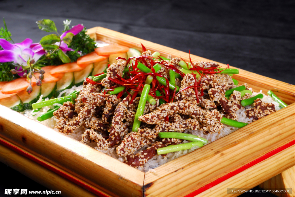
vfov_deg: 15.2
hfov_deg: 22.6
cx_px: 148
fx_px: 738
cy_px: 98
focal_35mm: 90
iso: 100
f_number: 14
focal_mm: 60
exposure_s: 1/100
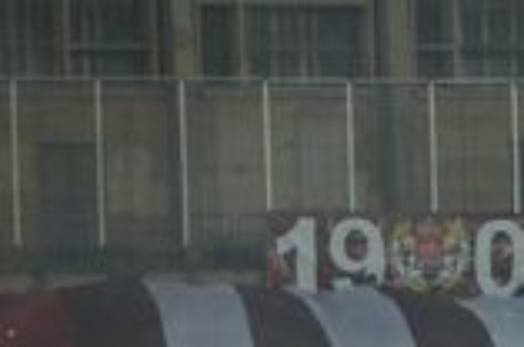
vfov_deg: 3.1
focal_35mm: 435
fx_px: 6319
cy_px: 389
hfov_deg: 4.7
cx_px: 524
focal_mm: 80
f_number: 5.3
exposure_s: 1/60
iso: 800
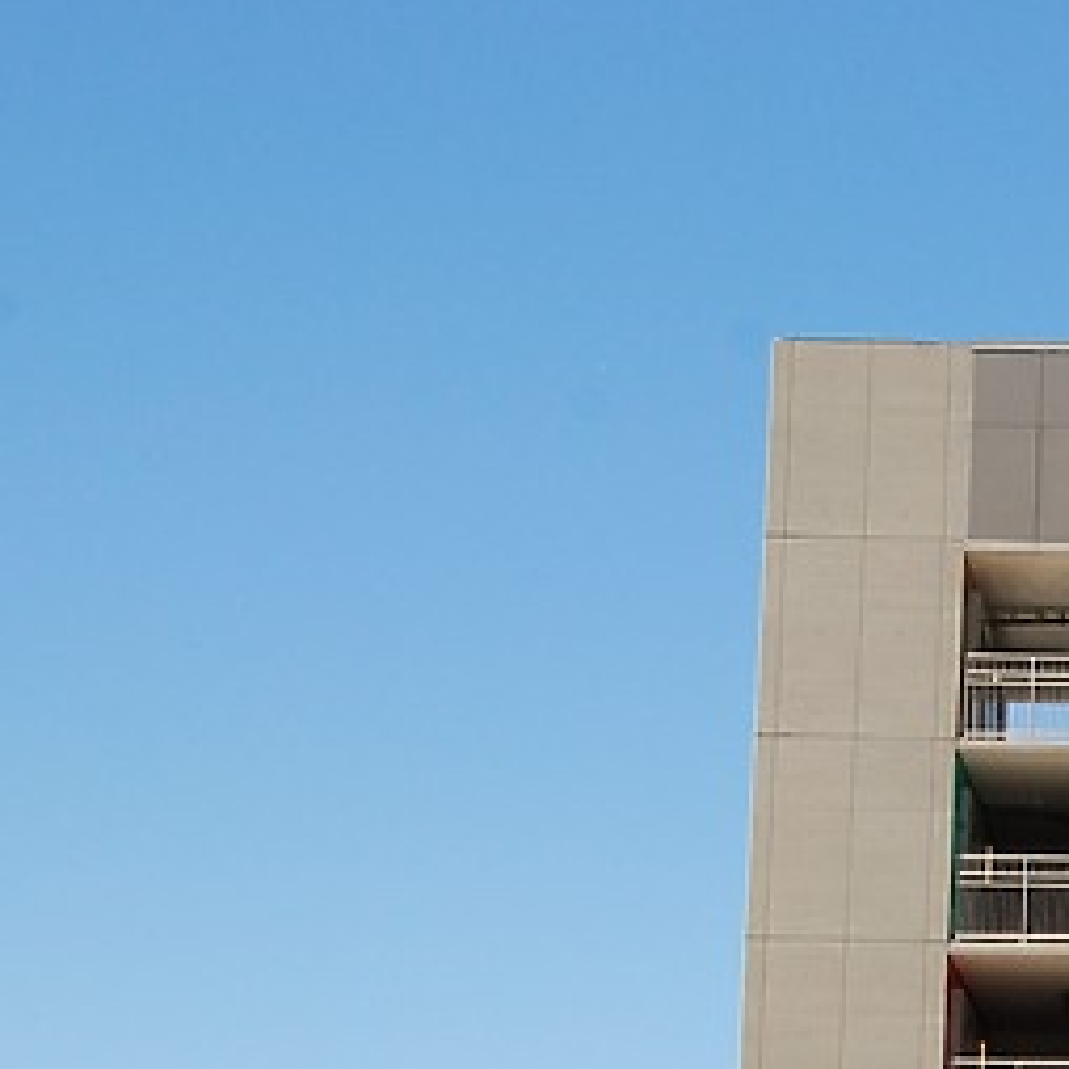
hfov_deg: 12.5
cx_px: 1658
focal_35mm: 132
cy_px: 1098
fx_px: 4595
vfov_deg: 13.1
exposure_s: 1/250
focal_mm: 29
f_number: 10
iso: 140
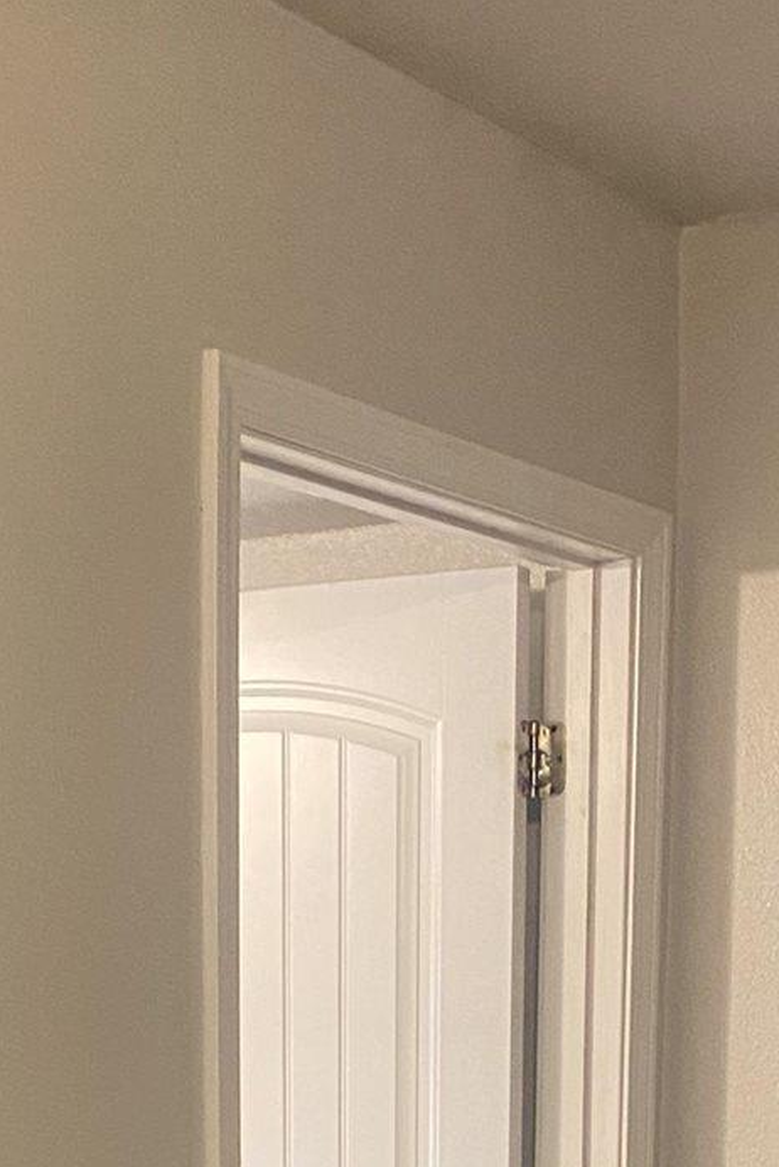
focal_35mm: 90
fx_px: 2918
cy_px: 1725
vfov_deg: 19.8
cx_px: 320
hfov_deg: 15.2
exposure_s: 1/40
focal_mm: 4.25
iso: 320
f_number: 1.8
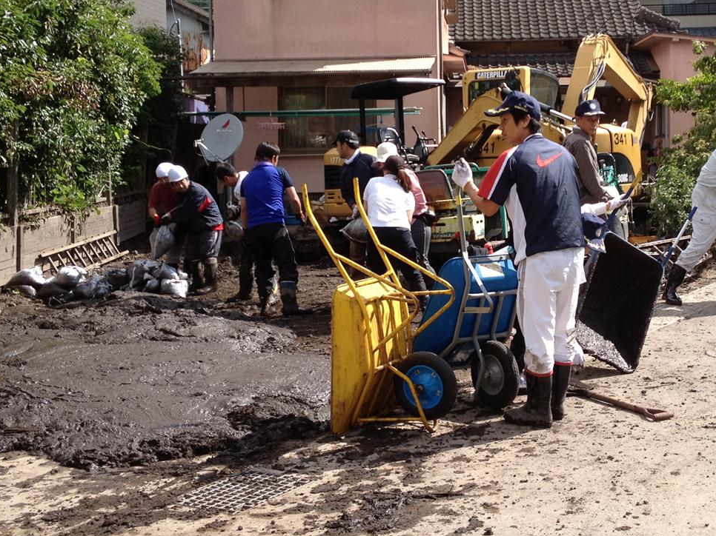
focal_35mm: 58
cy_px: 177
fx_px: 1199
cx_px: 420
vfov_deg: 25.1
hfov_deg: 33.2
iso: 64
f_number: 2.4
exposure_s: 1/968
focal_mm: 4.28
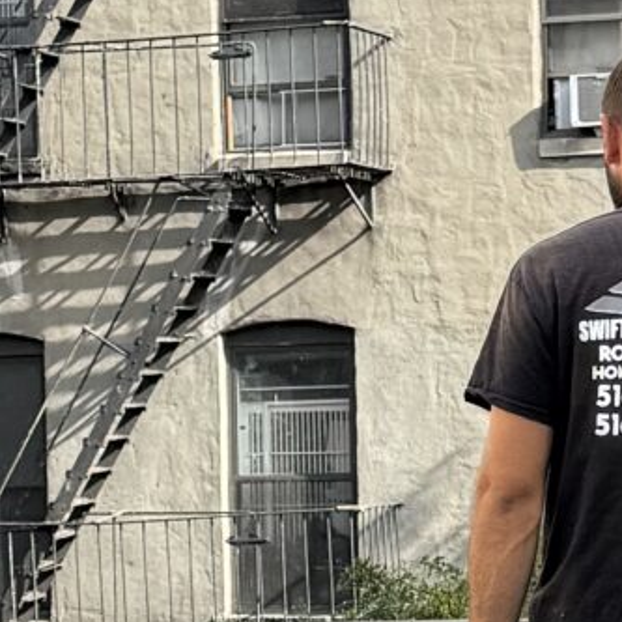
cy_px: 676
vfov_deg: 10.6
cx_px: 387
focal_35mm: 163
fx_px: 3314
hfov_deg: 10.7
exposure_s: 1/3425
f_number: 1.78
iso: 80
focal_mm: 6.76
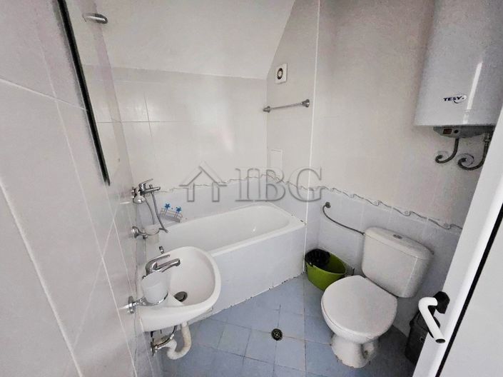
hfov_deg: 106.2
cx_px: 252
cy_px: 188
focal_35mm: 13
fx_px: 189
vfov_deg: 89.9
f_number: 2.2
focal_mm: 1.7
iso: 1000
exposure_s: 1/25
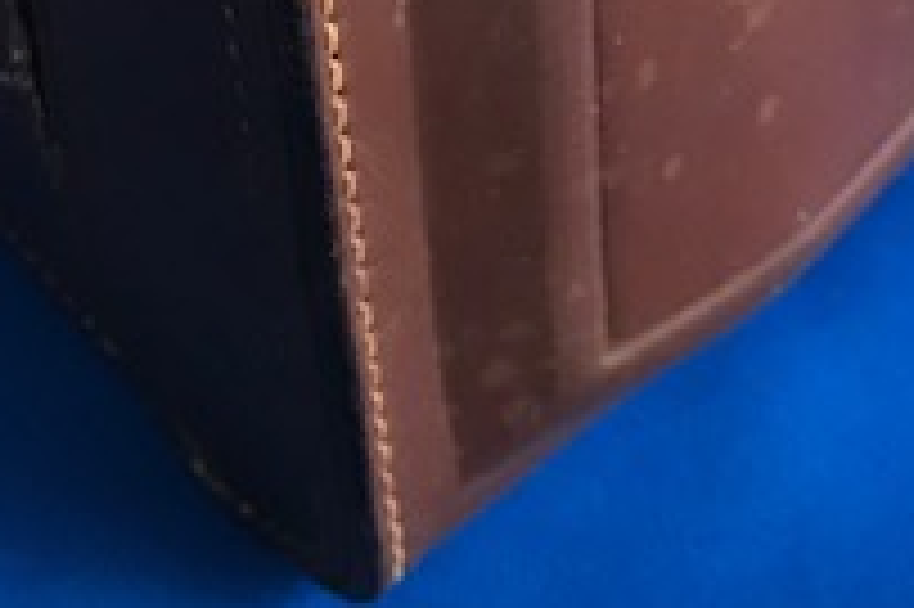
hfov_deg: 22.2
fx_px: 2334
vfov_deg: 13.4
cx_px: 428
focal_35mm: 92
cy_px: -459
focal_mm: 3.99
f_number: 1.8
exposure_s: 1/15
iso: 64
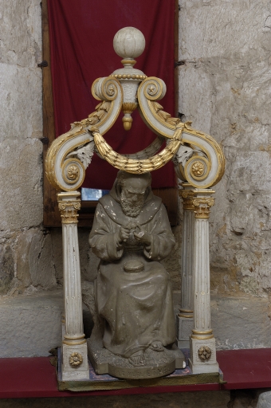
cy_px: 204
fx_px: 815
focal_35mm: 72
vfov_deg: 28.1
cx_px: 136
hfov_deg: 18.9
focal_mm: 48
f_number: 11
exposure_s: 1/60
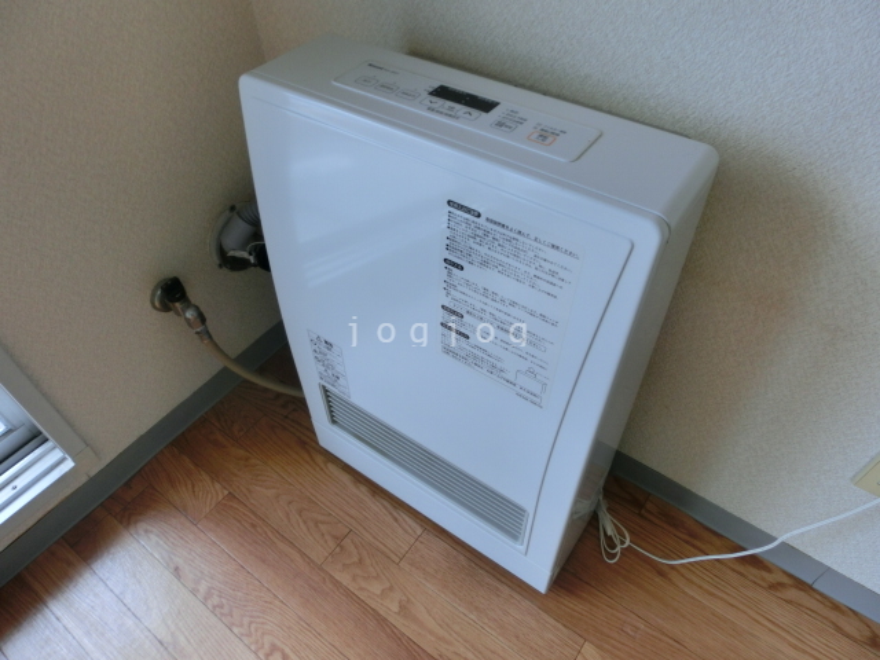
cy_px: 330
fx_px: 610
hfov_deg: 71.6
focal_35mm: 24
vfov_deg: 56.8
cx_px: 440
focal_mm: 4.24
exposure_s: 1/80
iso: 80
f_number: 3
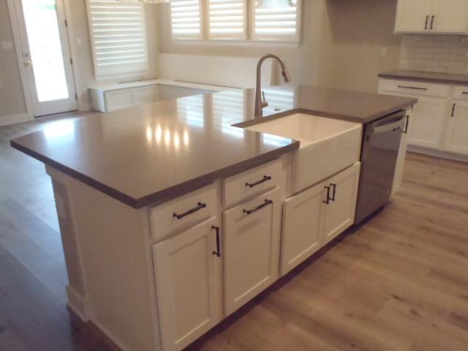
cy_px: 176
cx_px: 234
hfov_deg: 63.4
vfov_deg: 49.7
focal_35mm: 28
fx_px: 379
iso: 800
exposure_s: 1/80
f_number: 3.9
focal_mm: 5
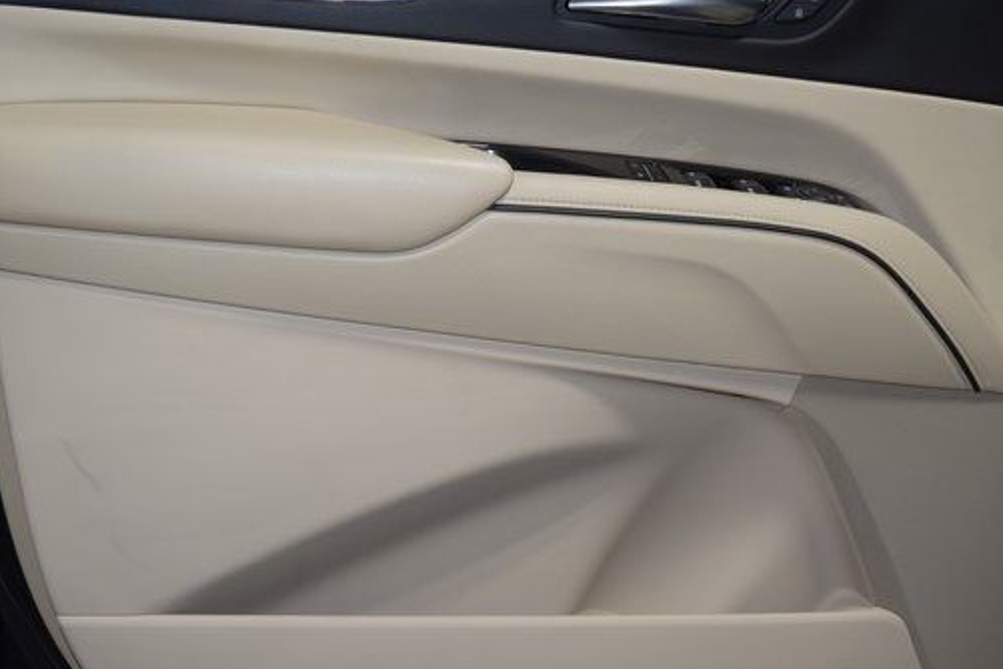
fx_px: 1282
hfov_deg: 42.5
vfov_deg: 29.2
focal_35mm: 46
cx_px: 603
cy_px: 283
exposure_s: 1/100
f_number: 5
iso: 800
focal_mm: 24
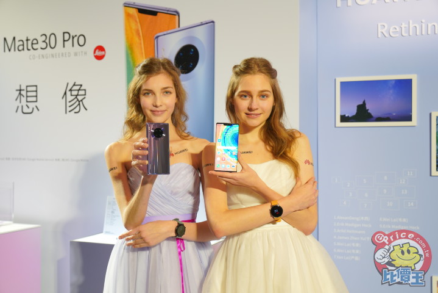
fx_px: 584
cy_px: 146
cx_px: 219
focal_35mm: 48
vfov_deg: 28.1
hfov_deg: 41.1
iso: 640
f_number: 4.5
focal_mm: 48
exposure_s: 1/60
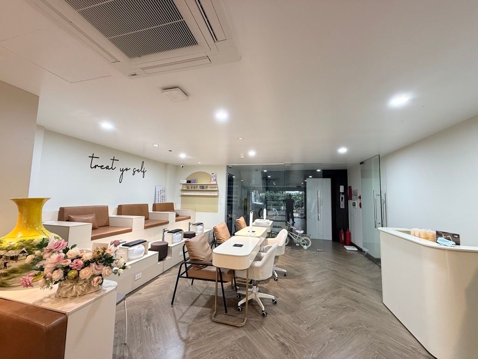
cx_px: 239
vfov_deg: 85.7
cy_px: 180
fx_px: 193
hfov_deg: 102.1
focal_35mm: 14
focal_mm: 2.22
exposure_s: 1/50
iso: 200
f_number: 2.2
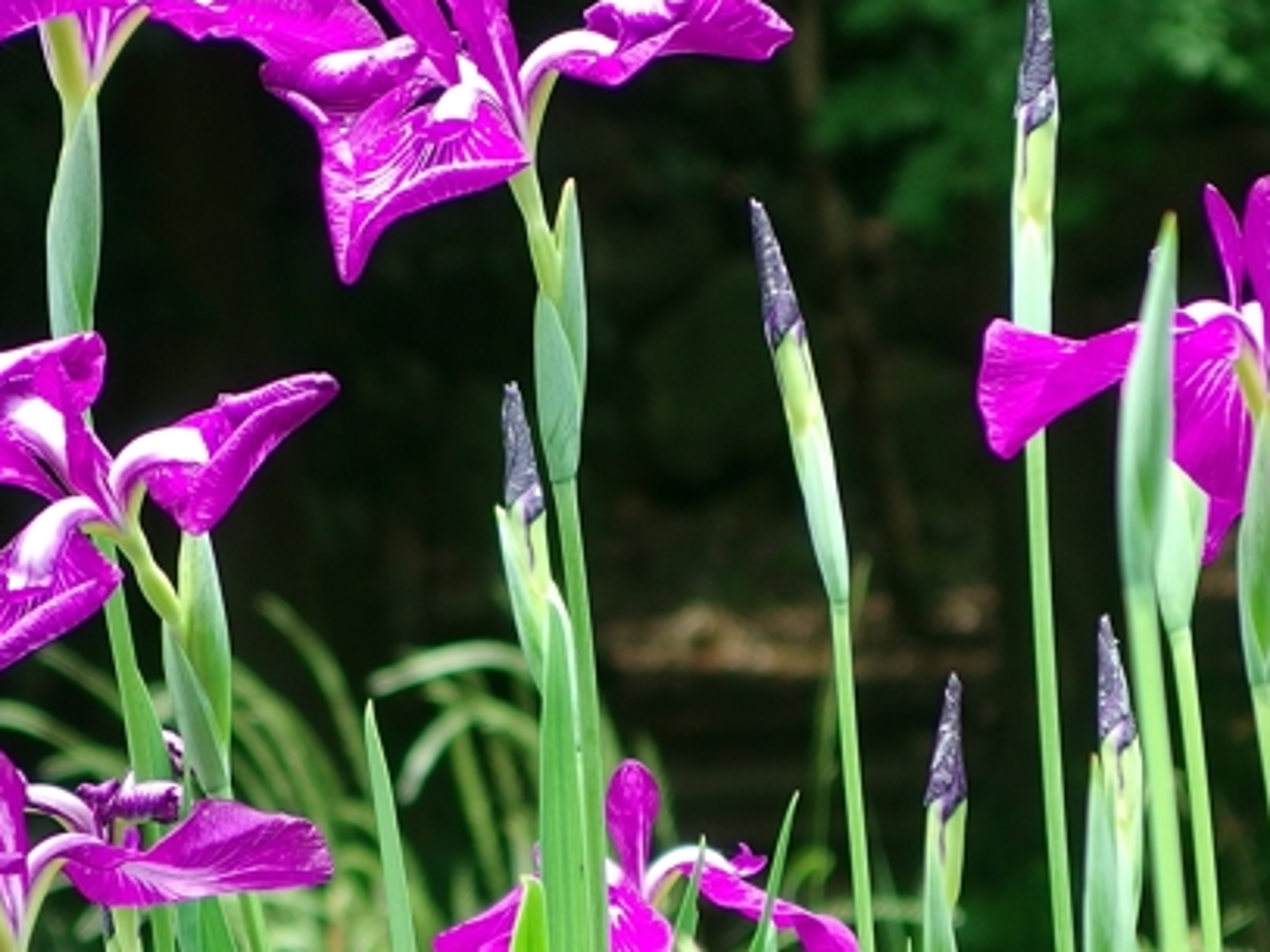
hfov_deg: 7.0
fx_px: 10343
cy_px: 540
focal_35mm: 282
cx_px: 353
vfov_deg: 5.3
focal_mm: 24
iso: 100
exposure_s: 1/400
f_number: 2.5
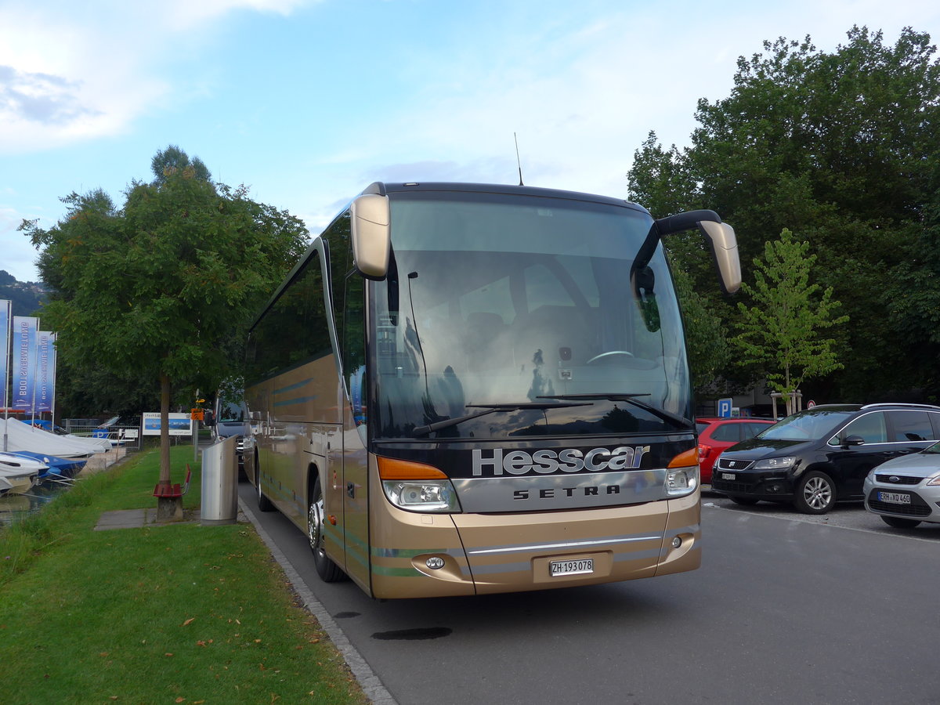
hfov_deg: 61.7
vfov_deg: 48.2
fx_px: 787
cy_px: 352
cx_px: 470
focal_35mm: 29
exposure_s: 1/200
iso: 80
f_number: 2.8
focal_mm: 6
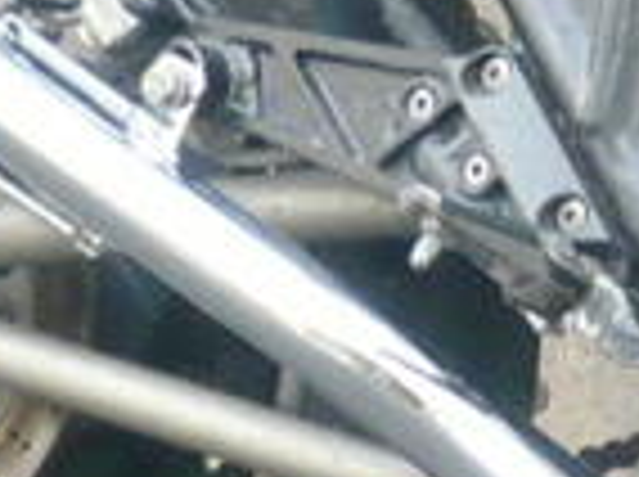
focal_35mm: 348
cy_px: 36
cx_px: 801
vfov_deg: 4.3
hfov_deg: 5.7
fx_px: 6413
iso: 250
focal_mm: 8.4
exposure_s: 1/30
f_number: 3.8
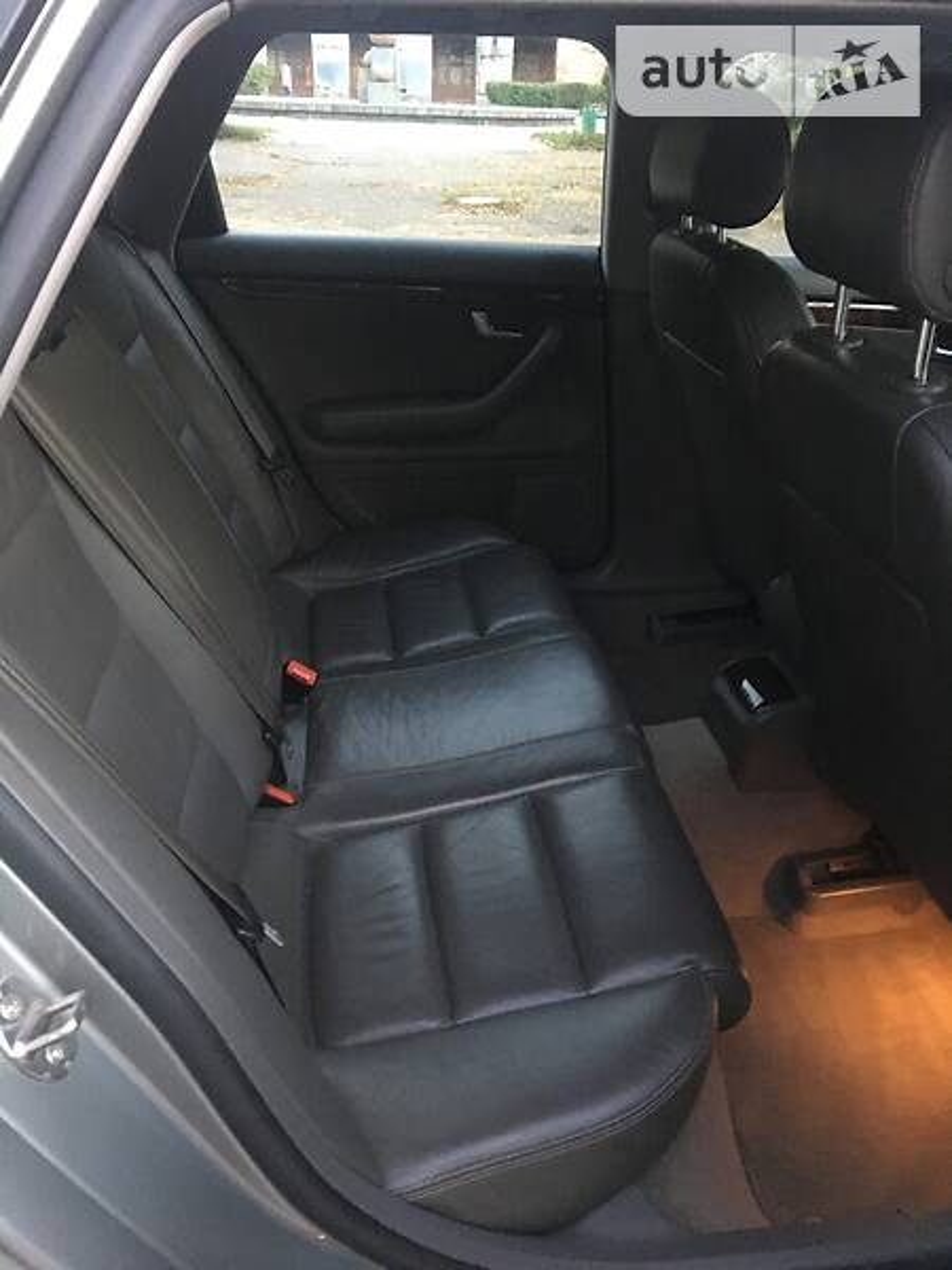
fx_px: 1063
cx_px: 476
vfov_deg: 61.7
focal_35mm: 29
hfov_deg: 48.2
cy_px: 635
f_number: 2.2
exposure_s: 1/17
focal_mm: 4.2
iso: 400
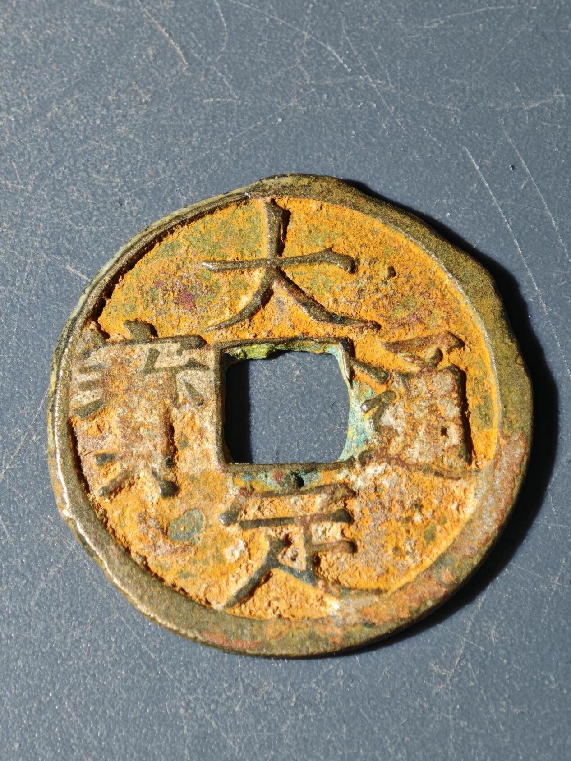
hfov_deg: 13.2
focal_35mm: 112
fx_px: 2463
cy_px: 380
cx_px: 268
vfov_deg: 17.6
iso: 320
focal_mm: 9
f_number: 2
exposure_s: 1/100
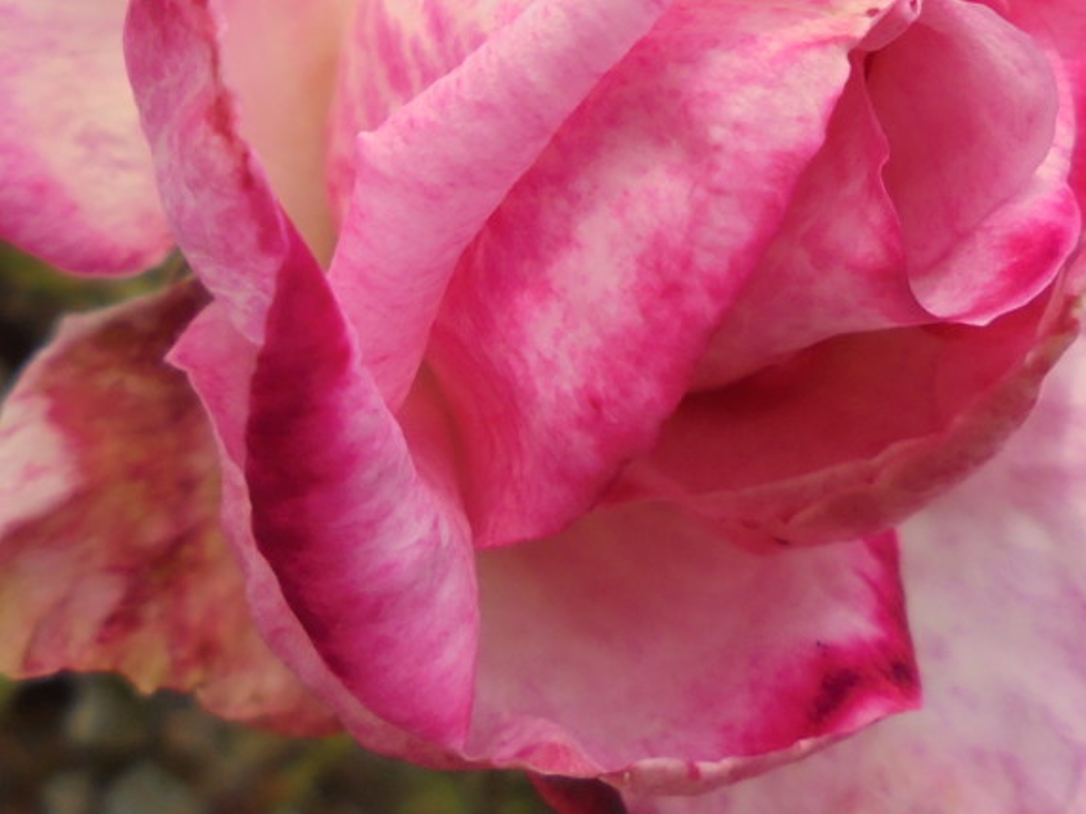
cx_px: 605
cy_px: 182
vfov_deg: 24.9
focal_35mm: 58
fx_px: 1819
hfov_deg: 33.2
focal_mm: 4.6
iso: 100
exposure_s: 1/640
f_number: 3.5
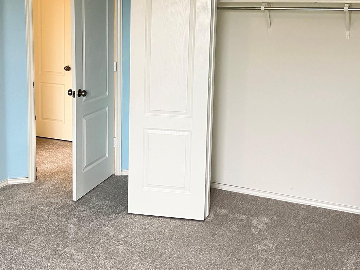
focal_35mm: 49
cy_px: 82
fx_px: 510
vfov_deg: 29.4
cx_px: 140
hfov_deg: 38.7
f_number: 1.5
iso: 160
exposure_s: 1/60
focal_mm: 5.7
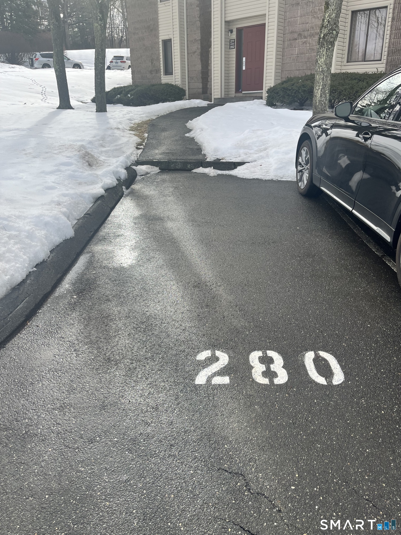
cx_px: 200
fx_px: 402
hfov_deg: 53.1
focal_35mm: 26
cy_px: 268
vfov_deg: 67.3
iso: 50
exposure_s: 1/2101
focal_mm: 5.1
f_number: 1.6
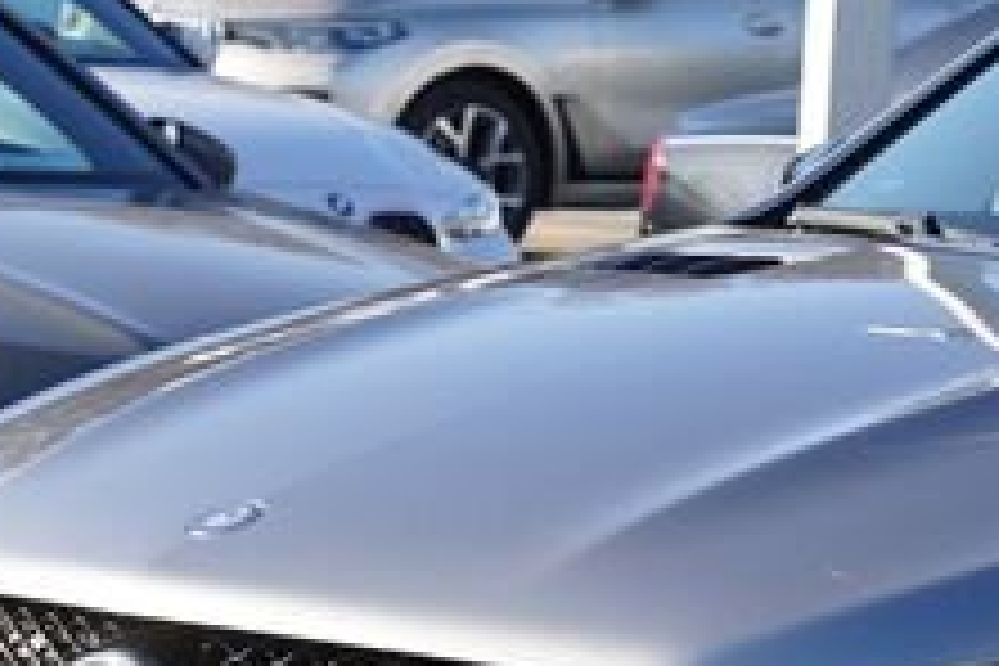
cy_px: 740
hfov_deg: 9.2
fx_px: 6021
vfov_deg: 6.3
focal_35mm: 217
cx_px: 1588
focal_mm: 47
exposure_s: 1/160
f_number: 5.6
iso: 100
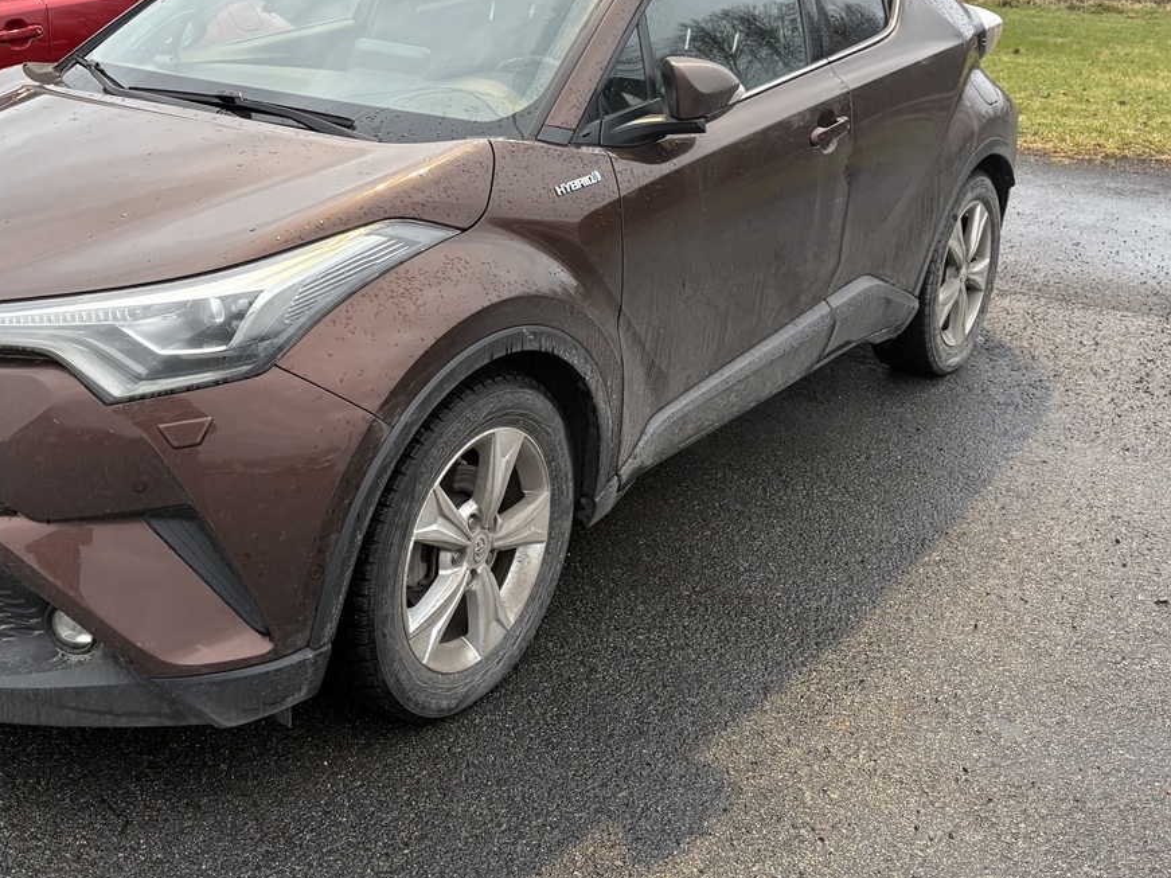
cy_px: 300
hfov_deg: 43.3
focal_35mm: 43
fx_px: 1454
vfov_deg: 33.3
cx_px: 398
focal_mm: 5.96
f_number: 1.6
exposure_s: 1/60
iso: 160
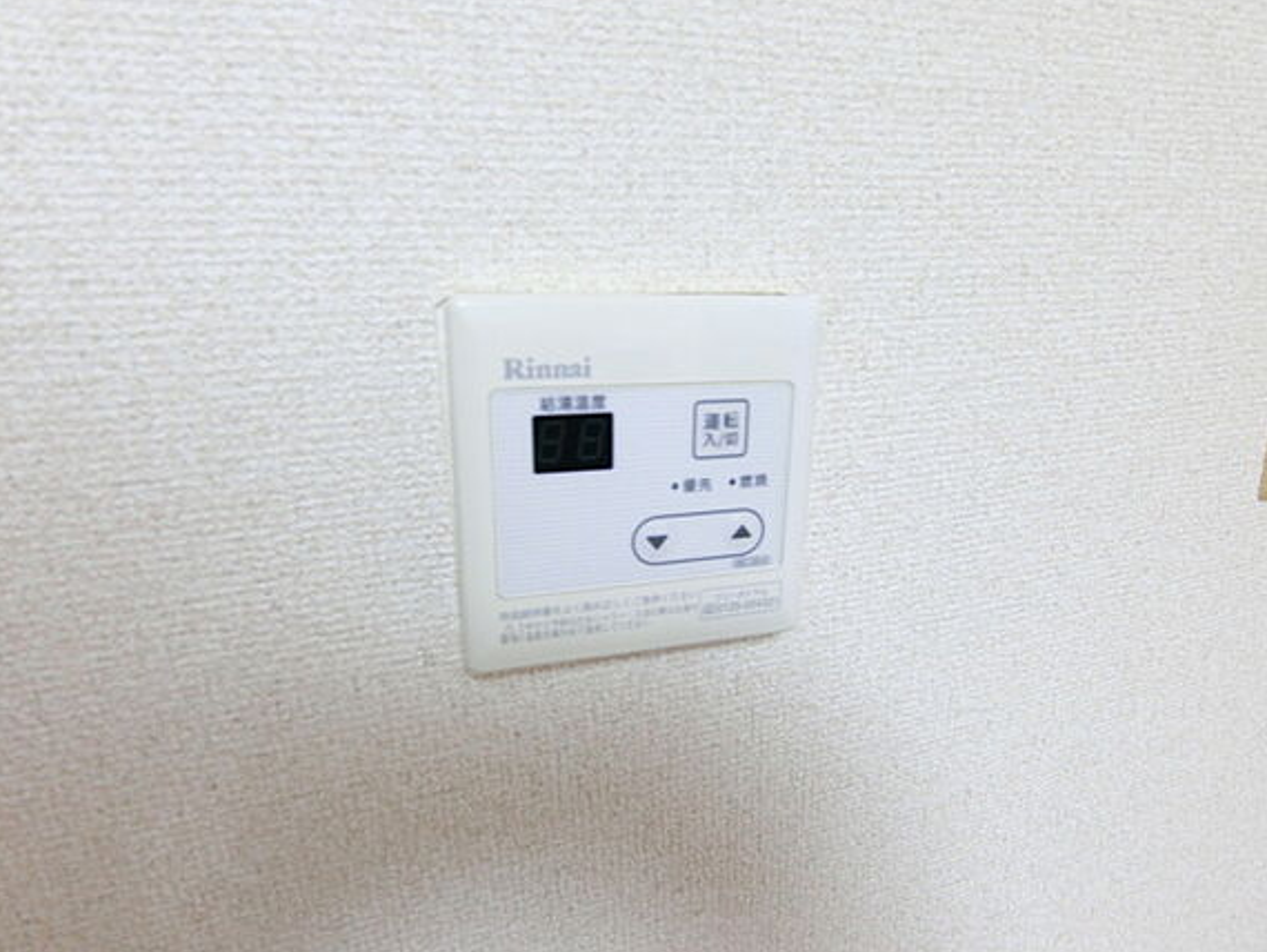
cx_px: 658
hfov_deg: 81.7
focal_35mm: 20
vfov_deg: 66.0
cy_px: 492
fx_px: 732
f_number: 2.7
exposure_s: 1/30
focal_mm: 4.06
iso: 400
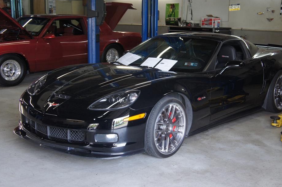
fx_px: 391
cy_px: 86
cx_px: 152
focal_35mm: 50
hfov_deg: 39.6
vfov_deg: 26.9
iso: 800
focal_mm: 30
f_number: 4.5
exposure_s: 1/125
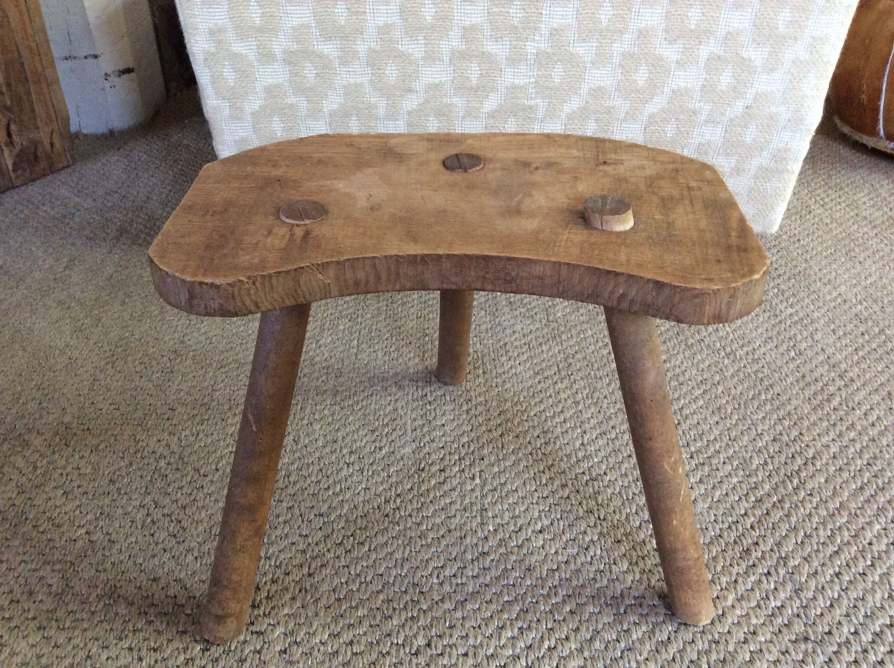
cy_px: 334
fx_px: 825
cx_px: 447
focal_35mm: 32
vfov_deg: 44.1
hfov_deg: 56.9
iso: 200
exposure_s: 1/25
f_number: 2.4
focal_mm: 3.3
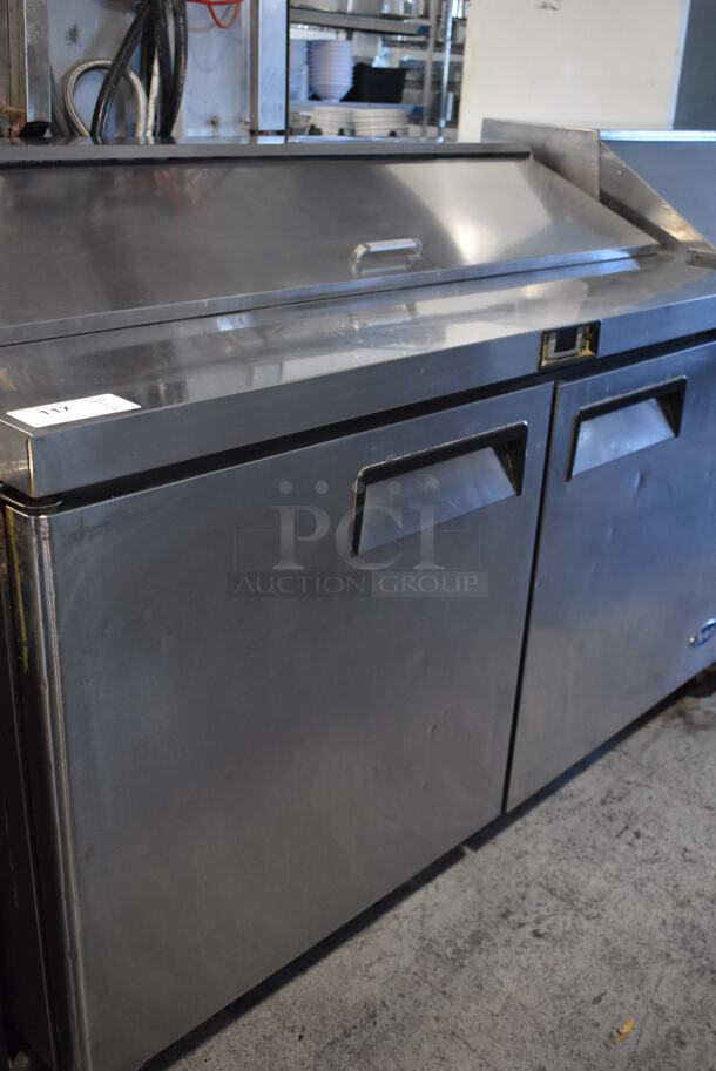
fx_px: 1072
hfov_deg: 36.9
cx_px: 358
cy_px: 536
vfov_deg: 53.1
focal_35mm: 36
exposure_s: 1/125
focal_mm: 24
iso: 2800
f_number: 3.8
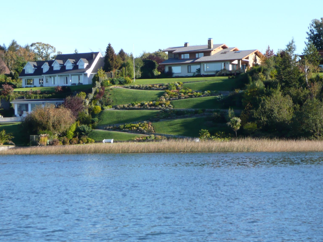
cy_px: 122
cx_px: 162
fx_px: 1082
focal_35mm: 116
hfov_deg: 17.0
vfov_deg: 12.8
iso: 100
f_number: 4.7
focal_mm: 15.7
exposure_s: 1/200
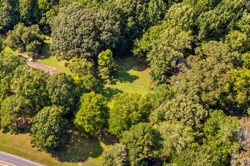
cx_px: 58
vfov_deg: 29.1
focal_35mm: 45
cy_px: 31
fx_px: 312
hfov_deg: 42.1
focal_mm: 8.38
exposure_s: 1/400
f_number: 2.8
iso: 100
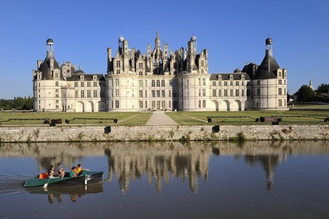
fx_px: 329
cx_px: 164
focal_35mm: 36
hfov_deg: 53.1
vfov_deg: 36.9
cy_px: 110
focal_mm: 36
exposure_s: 1/200
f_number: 14
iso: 200
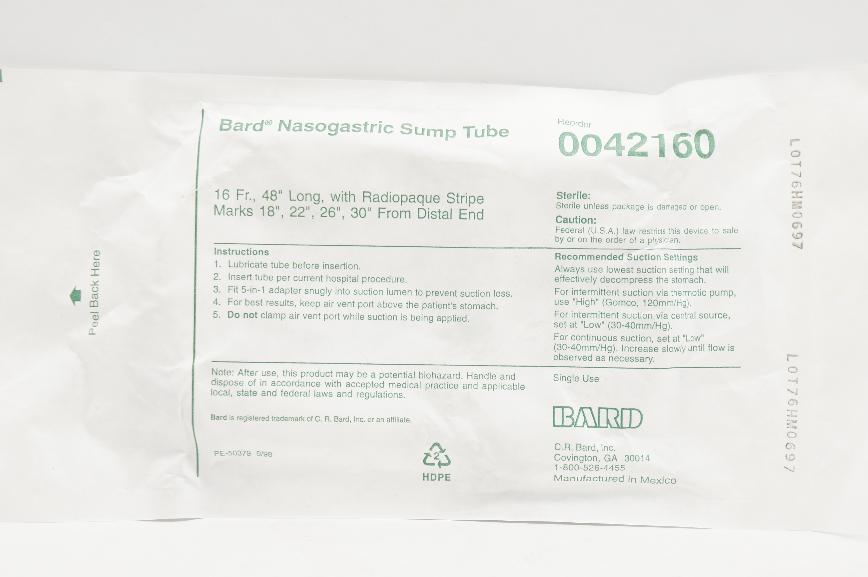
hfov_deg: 24.6
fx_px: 1987
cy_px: 288
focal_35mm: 82
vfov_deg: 16.5
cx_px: 434
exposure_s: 1/25
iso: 200
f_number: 6.3
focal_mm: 55
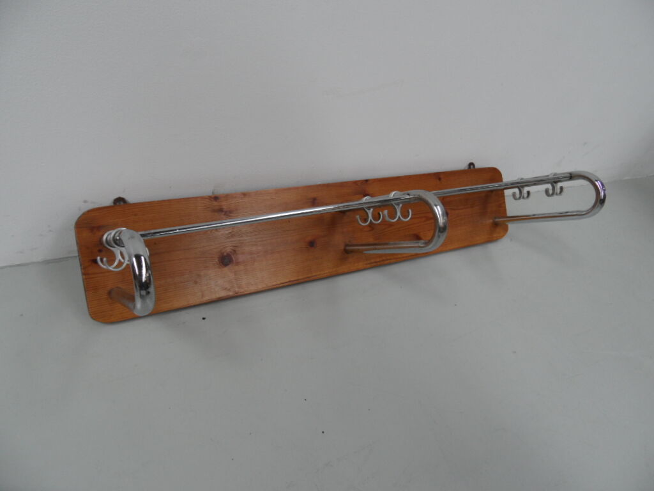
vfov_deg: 56.8
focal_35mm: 24
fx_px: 453
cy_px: 246
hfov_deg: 71.6
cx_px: 327
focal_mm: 3.9
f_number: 3.2
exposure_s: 1/90
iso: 80
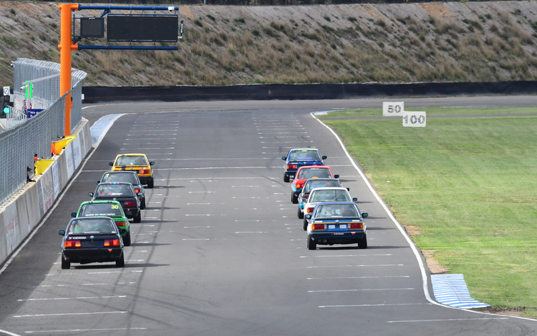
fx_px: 8985
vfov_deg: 2.1
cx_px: 269
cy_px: 175
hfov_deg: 3.4
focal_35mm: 614
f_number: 10
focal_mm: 400
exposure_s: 1/640
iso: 640
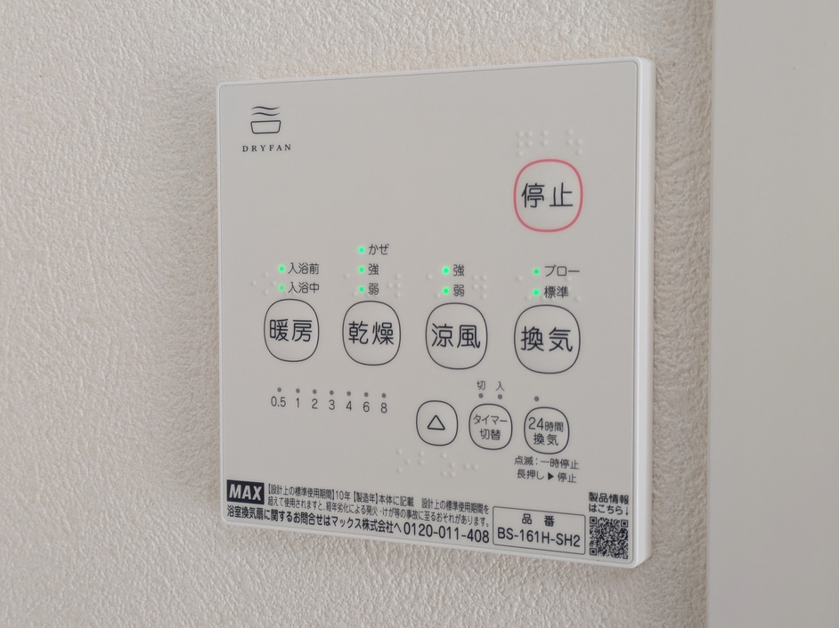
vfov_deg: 28.0
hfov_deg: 36.8
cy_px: 317
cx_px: 421
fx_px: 1260
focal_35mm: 52
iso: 74
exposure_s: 1/60
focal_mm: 5.43
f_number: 1.89
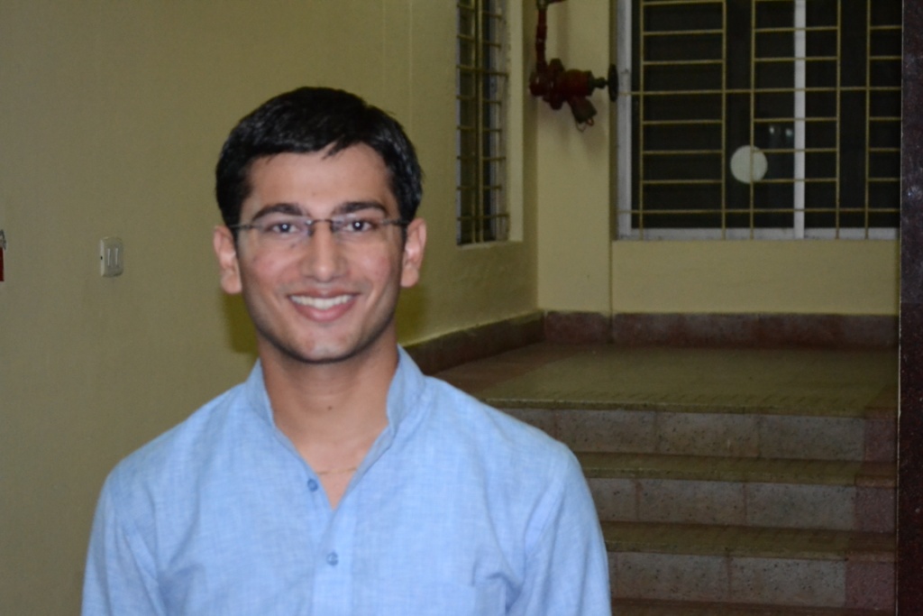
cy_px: 308
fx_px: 2115
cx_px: 462
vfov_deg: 16.6
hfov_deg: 24.6
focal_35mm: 82
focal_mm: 55
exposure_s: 1/125
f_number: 5.6
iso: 3200
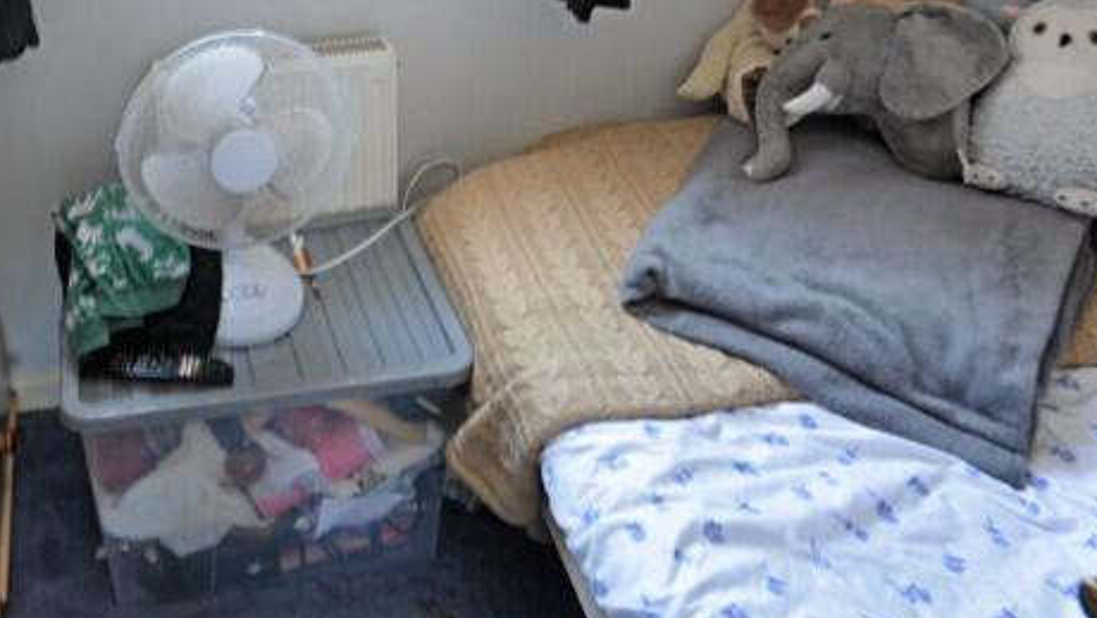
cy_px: -45
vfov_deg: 30.5
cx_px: 217
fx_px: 1018
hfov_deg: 52.9
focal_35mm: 35
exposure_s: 1/13
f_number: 8
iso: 400
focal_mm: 10
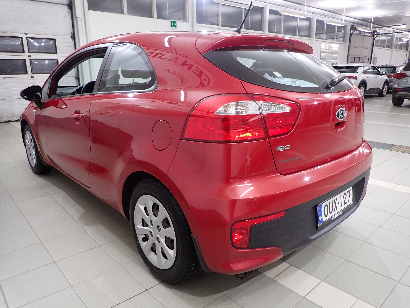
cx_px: 205
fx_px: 296
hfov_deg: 69.4
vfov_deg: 54.9
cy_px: 154
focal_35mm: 25
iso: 200
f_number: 2
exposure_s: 1/50
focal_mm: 4.5
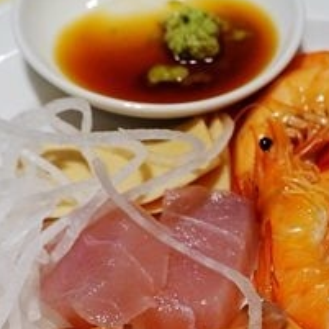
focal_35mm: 99
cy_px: 245
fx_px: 1065
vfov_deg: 17.5
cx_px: 280
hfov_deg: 17.4
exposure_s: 1/40
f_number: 3.5
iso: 125
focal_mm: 13.29
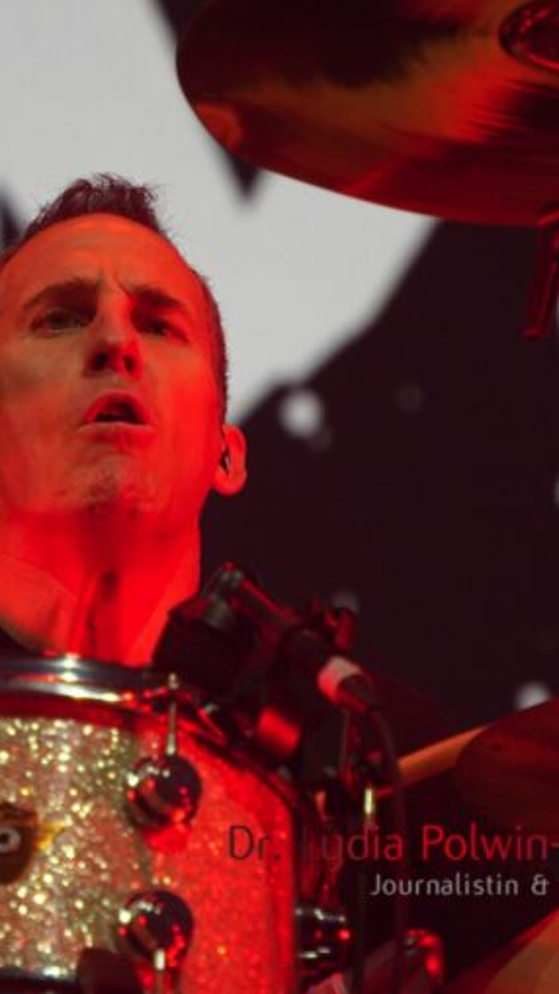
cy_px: 498
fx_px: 10438
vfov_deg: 5.5
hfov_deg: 3.1
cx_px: 64
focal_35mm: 396
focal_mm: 167
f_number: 6.3
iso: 1250
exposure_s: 1/320
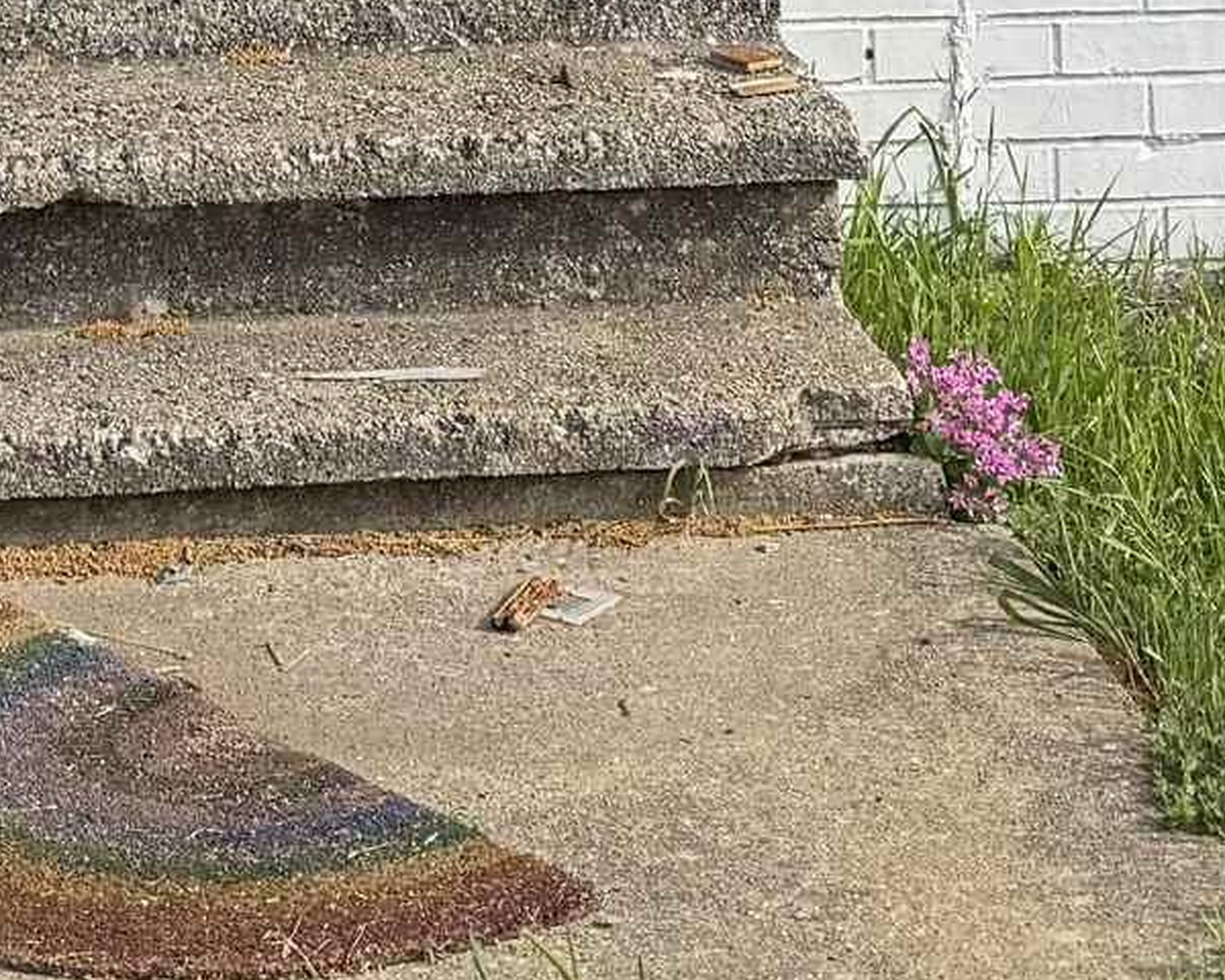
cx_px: 190
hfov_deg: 15.9
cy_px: -1200
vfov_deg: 11.2
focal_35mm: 120
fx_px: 4351
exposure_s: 1/3247
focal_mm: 6.76
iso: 80
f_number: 1.78
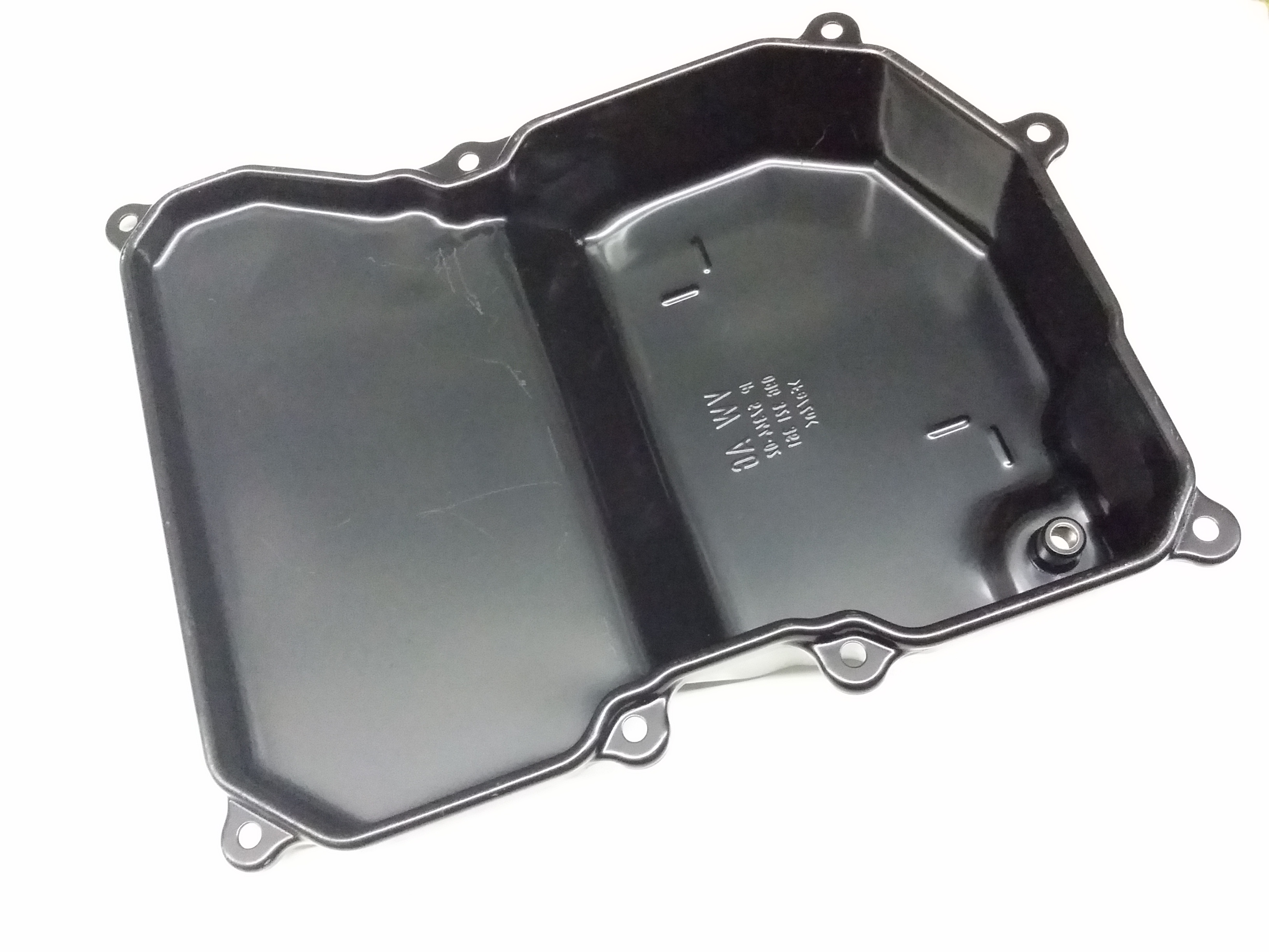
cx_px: 634
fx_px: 1173
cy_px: 476
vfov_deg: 44.2
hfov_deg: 56.8
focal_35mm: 32
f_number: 2.4
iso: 1000
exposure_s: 1/15
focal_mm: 3.4
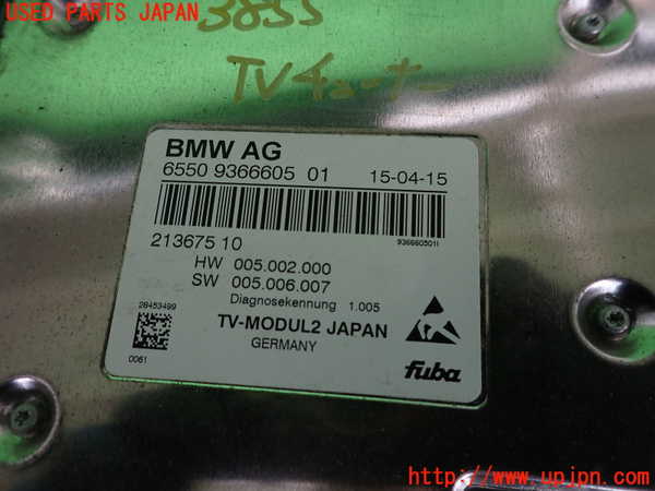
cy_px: 246
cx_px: 328
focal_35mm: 25
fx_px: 473
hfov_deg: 69.4
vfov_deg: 54.9
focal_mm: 4.5
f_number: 2
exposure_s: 1/50
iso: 200
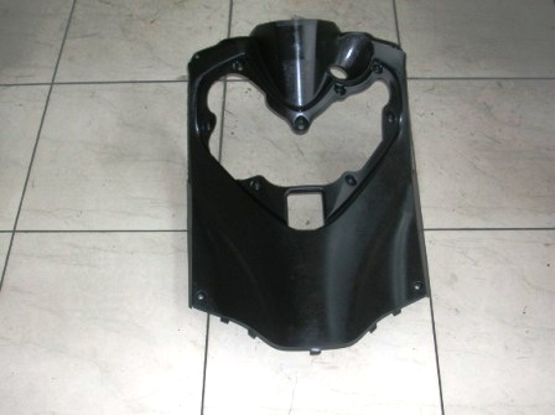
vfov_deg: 32.1
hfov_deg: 42.1
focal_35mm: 45
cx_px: 278
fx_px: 721
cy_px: 208
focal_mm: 7.5
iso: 53
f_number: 3.1
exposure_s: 1/60.1
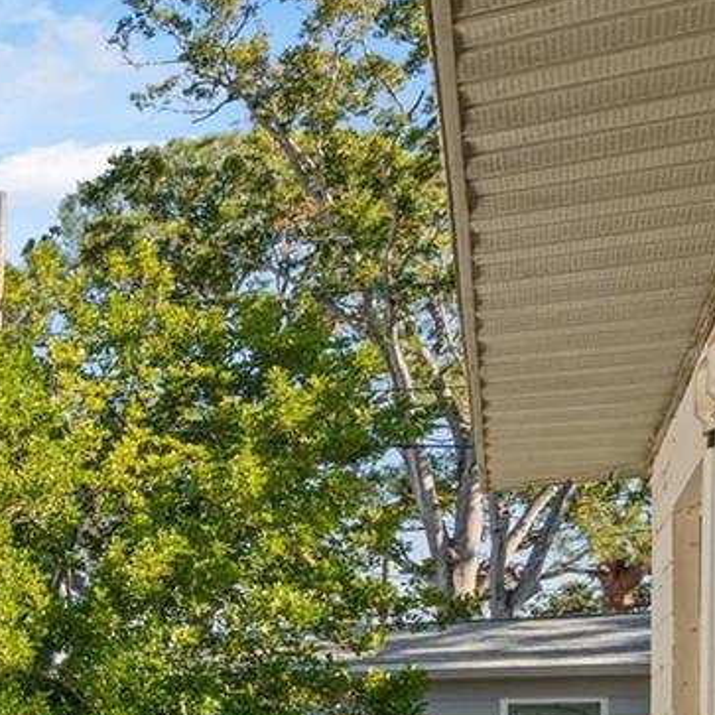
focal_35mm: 60
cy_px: 754
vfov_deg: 26.7
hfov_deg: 19.6
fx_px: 1402
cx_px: -630
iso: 250
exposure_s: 1/100
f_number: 9
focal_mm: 16
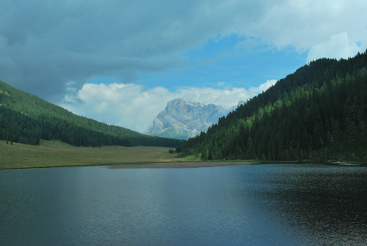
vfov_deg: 37.0
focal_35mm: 36
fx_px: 367
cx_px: 184
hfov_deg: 53.1
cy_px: 123
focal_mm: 24
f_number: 18
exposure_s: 1/100
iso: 200
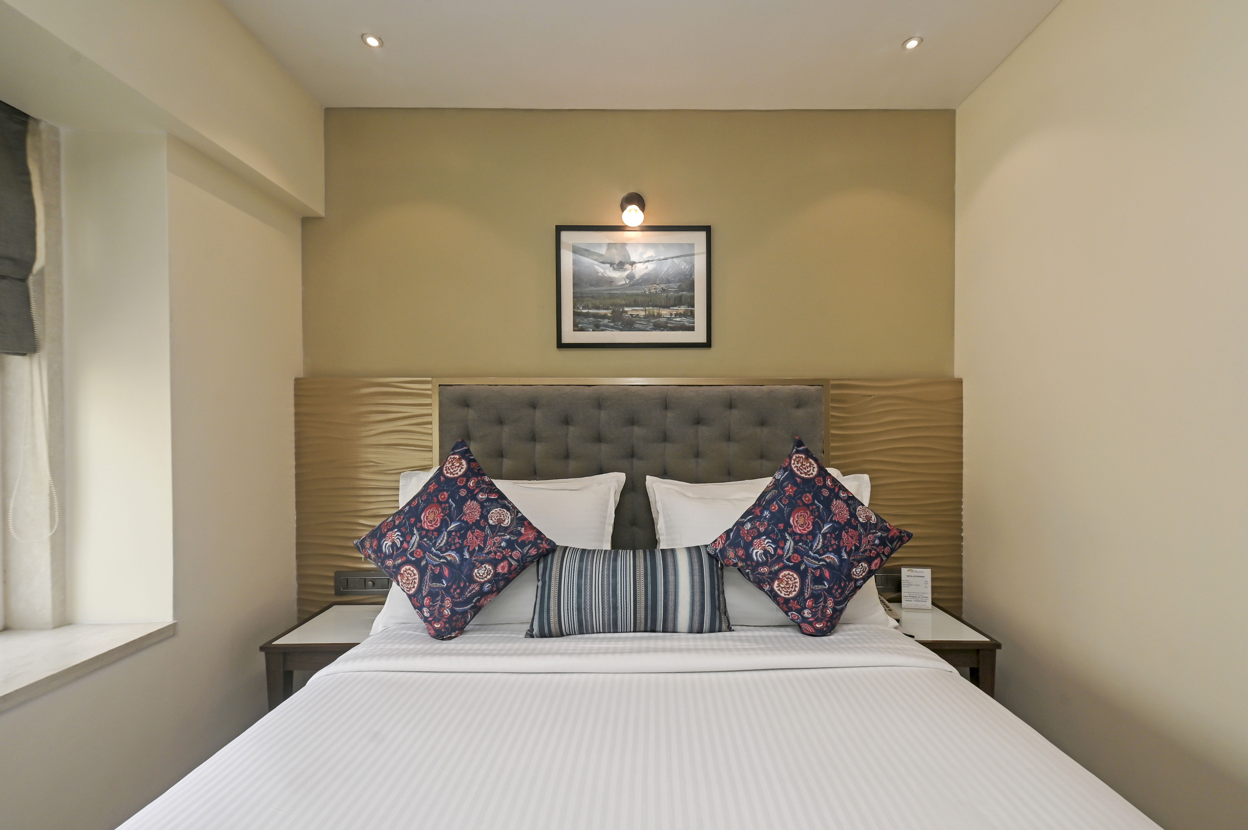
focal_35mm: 14
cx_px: 624
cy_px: 415
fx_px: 485
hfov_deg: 104.3
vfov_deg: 81.1
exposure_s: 1/100
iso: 500
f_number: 7.1
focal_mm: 14
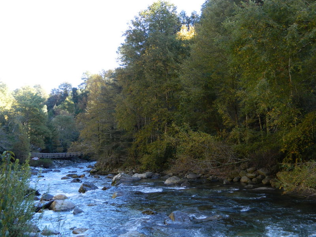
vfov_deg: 35.1
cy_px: 118
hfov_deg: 45.8
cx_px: 158
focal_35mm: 41
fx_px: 374
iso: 80
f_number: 3.5
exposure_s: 1/40
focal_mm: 7.3
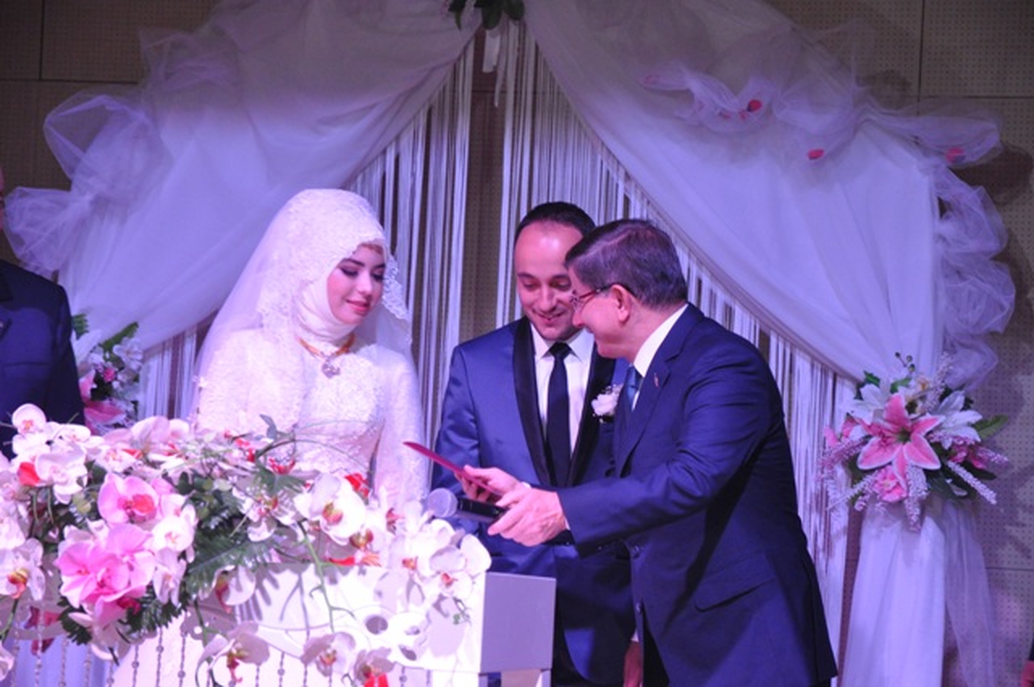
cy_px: 344
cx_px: 517
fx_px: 3012
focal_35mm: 105
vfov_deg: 13.0
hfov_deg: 19.5
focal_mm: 70
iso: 1600
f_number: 4.5
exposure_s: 1/80
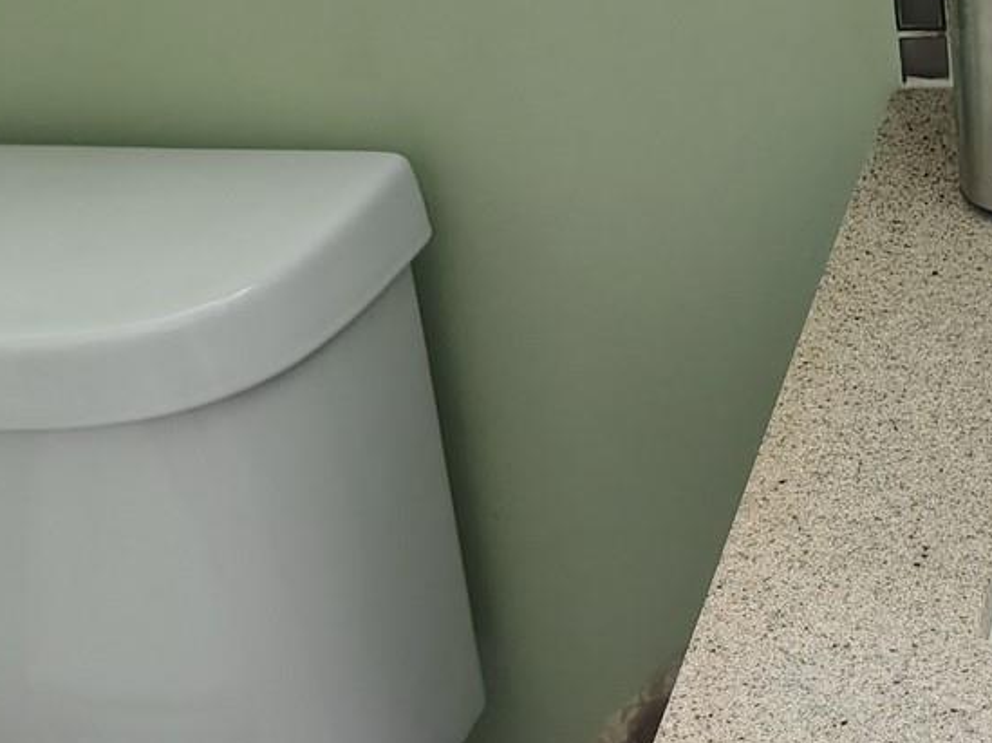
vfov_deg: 20.1
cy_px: 795
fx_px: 2005
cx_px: 815
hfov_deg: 27.2
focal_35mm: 70
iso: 1974
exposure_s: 1/60
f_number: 1.8
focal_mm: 5.56
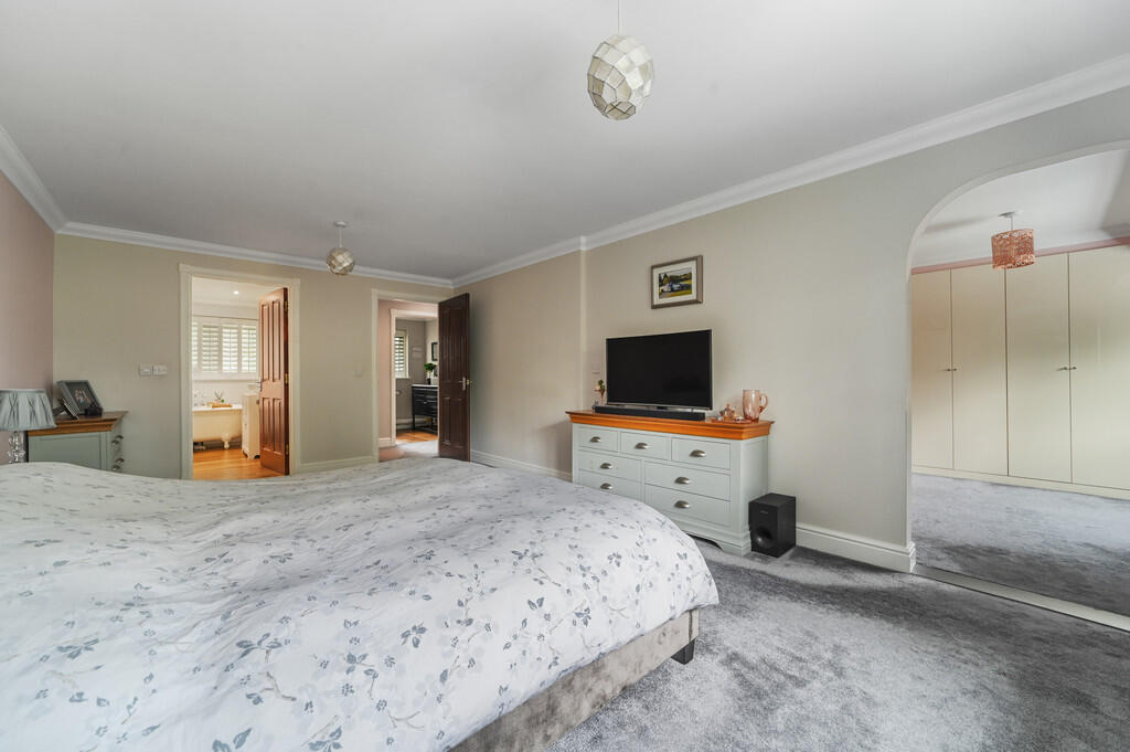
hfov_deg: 104.3
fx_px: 439
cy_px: 376
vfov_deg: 81.1
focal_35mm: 14
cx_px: 565
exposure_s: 1/2.5
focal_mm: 14
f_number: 8
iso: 400
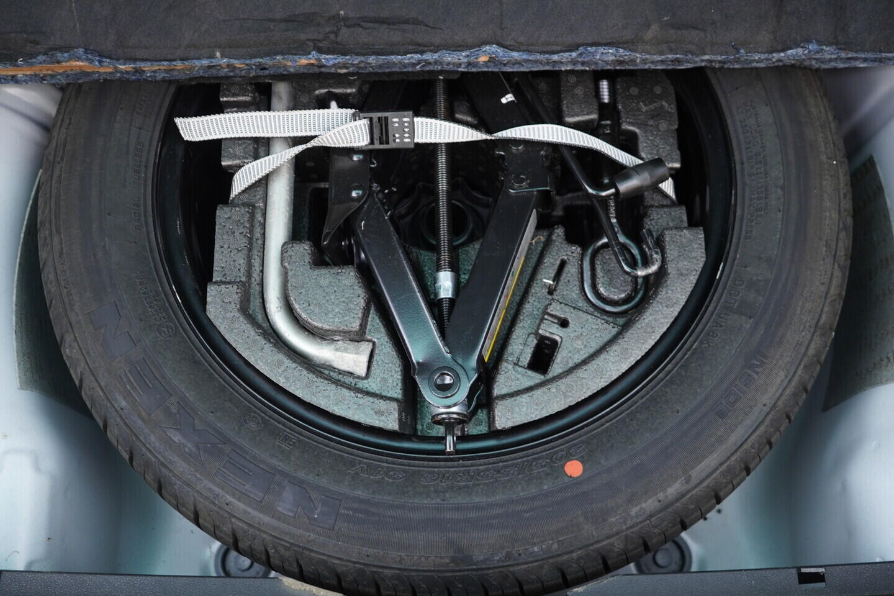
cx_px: 447
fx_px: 894
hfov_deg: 53.1
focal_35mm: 36
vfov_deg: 36.9
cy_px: 298
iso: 320
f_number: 2.8
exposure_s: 1/40
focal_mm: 24
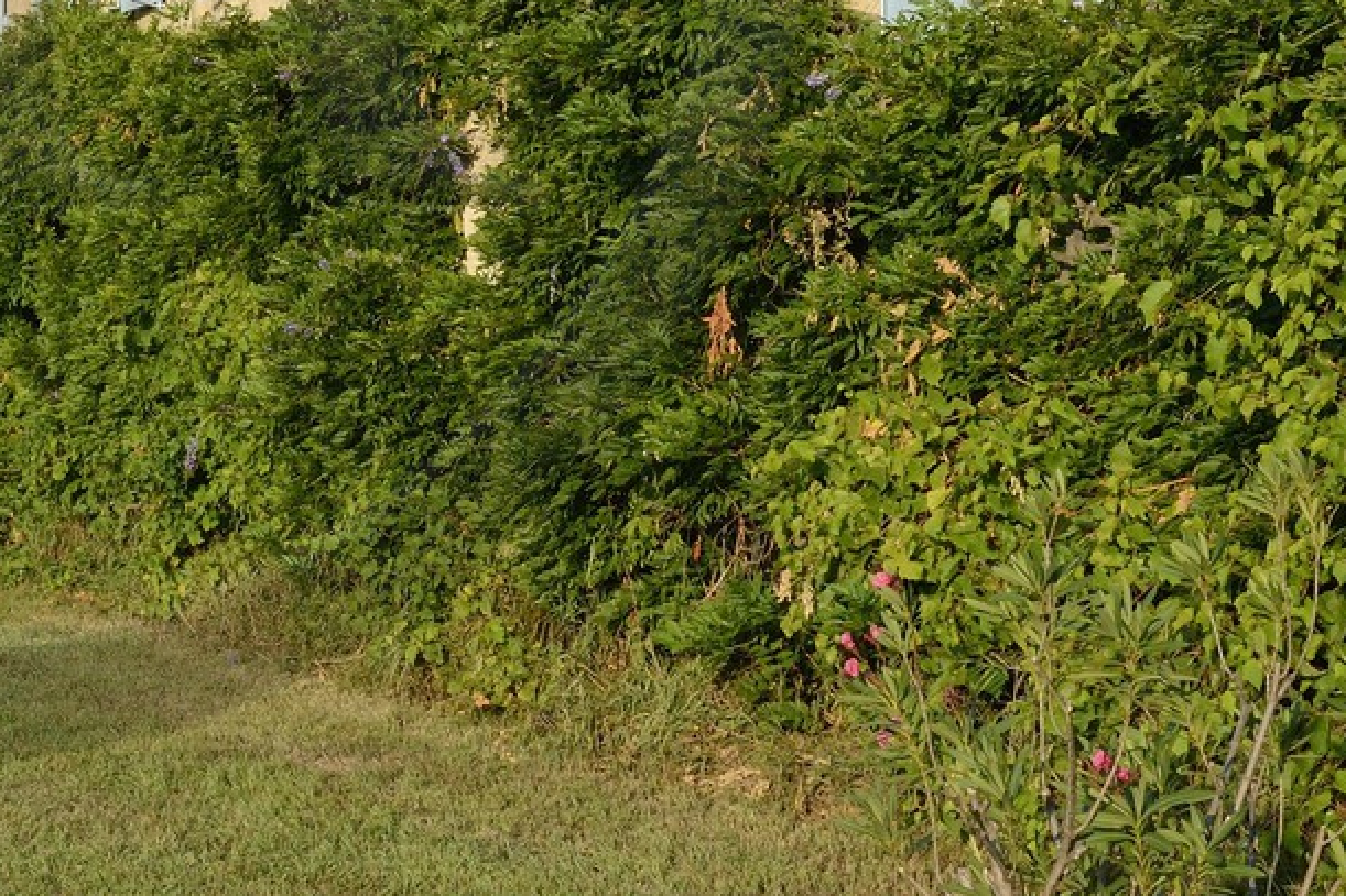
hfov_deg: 21.8
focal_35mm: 89
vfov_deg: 14.9
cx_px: -97
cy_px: -154
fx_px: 3327
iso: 200
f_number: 10
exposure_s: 1/200
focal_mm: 34
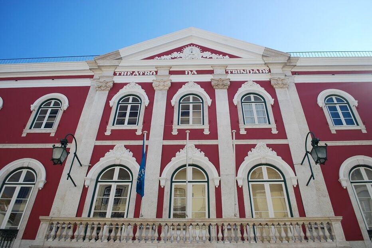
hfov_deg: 61.9
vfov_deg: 43.6
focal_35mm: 30
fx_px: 310
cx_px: 186
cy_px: 124
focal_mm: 20
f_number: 4.5
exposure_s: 1/320
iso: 100
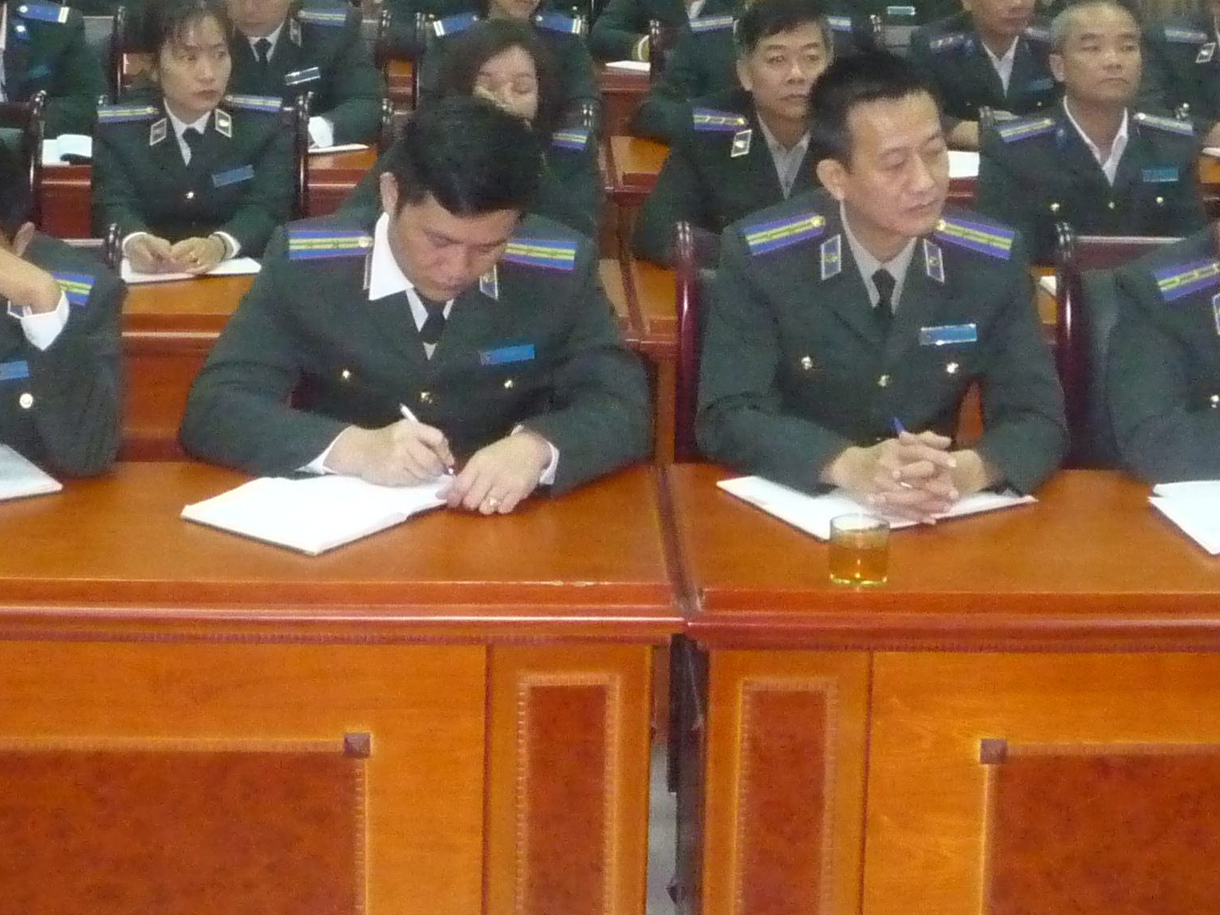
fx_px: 2538
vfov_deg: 20.0
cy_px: 71
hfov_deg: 27.0
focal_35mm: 72
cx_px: 588
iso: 1000
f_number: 3.3
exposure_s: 1/30
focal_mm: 5.2
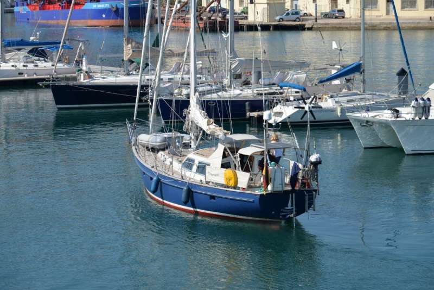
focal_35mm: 110
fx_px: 1327
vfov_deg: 12.5
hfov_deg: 18.6
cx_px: 217
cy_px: 145
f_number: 8
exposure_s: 1/250
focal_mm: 110
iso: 200
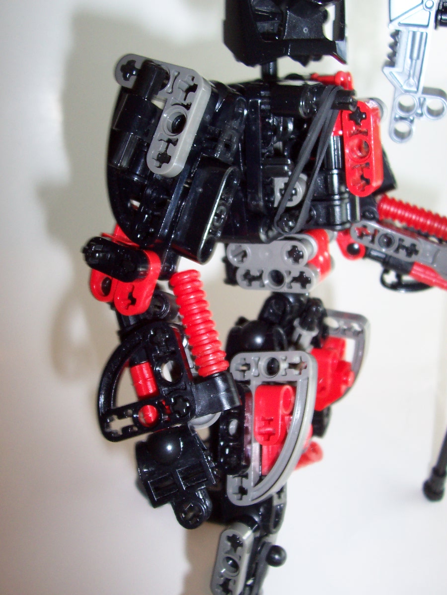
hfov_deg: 38.7
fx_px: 637
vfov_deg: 50.1
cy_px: 298
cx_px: 224
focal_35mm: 37
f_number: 2.8
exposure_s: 1/60
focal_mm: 5.6
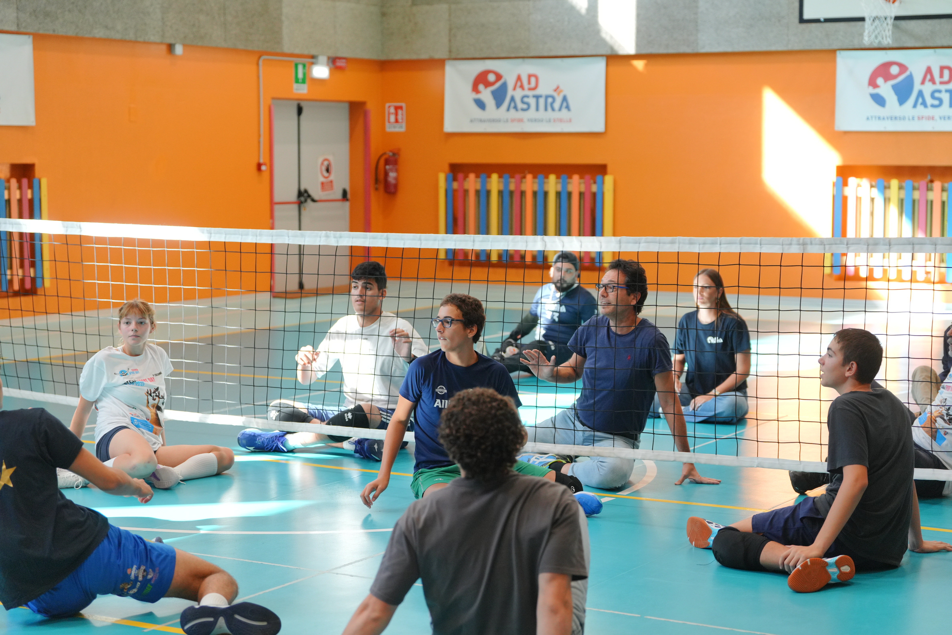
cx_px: 476
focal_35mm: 70
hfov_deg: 28.8
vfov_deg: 19.5
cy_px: 318
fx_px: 1851
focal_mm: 70
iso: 1600
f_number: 3.2
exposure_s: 1/640
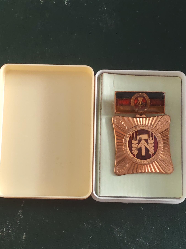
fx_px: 487
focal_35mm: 68
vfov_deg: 28.6
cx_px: 93
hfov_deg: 21.6
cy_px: 124
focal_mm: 5.52
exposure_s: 1/25
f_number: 1.95
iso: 640
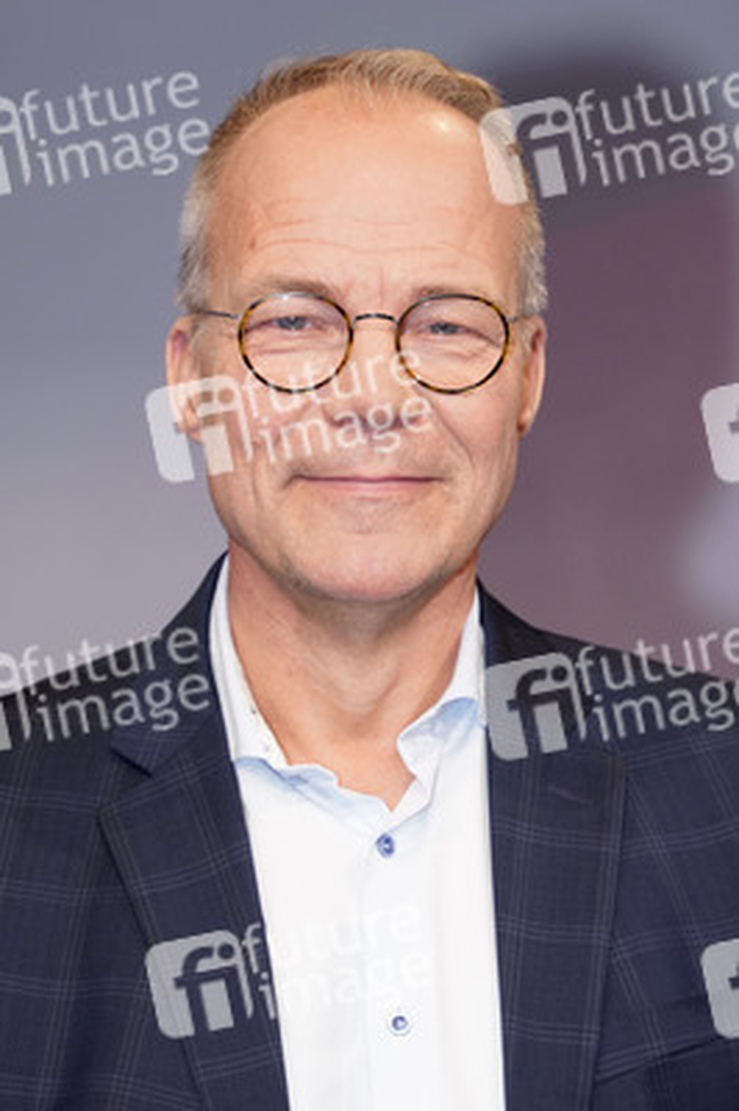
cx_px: 370
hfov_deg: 12.0
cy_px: 556
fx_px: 3516
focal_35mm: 114
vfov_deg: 18.0
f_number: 5.6
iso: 2000
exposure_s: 1/125
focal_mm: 114
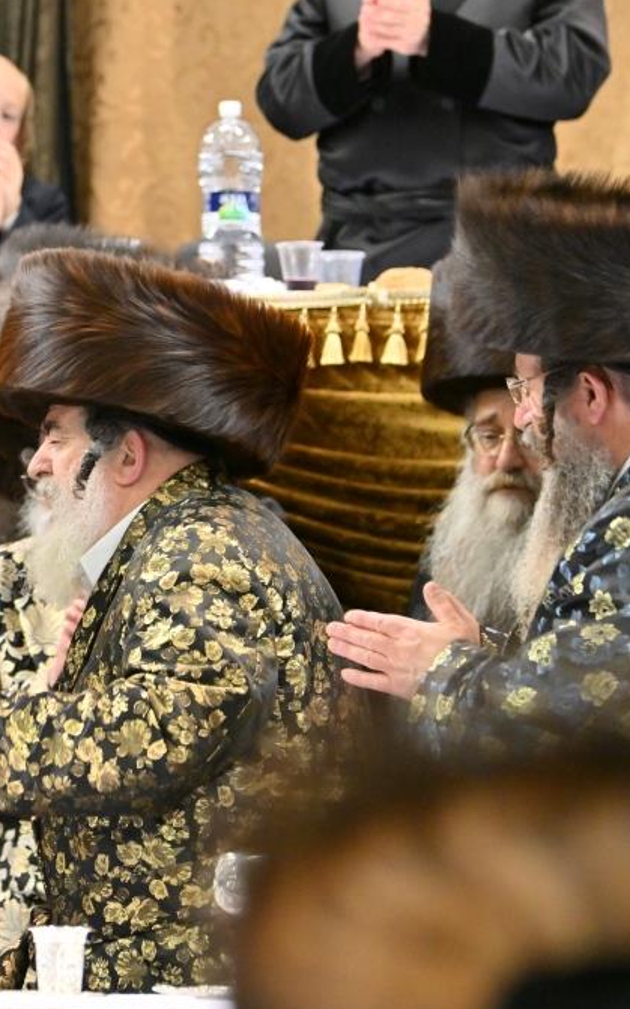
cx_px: -135
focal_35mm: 280
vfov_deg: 7.5
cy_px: 507
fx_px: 7697
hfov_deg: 4.7
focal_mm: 120
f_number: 2.8
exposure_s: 1/200
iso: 1250
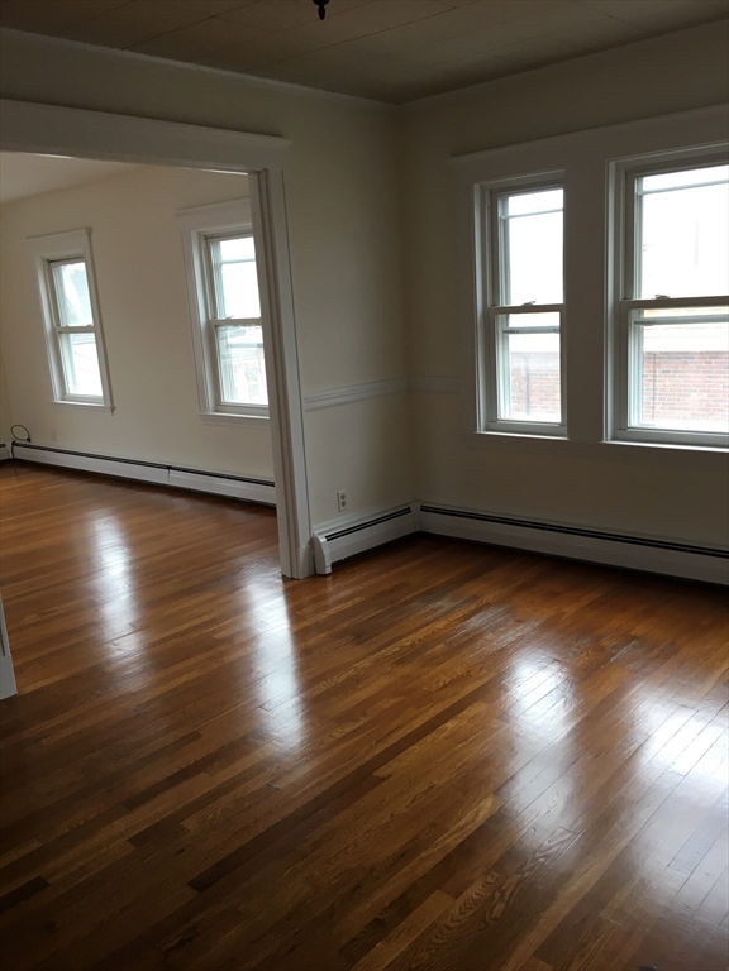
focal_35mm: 29
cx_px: 364
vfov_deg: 61.7
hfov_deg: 48.2
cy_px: 486
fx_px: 814
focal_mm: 4.15
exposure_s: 1/40
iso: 25
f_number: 2.2
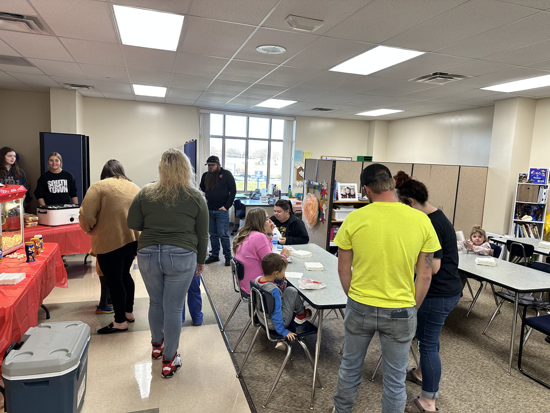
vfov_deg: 56.8
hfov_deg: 71.6
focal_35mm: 24
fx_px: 381
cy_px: 206
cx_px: 275
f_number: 1.78
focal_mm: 6.86
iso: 125
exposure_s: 1/60
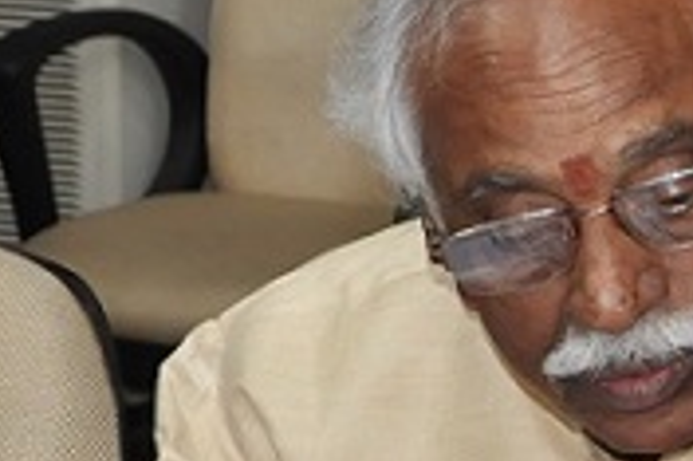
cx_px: 1451
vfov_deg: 6.2
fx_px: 4250
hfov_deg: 8.7
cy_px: 146
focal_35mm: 221
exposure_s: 1/125
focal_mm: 32
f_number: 5
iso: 1000
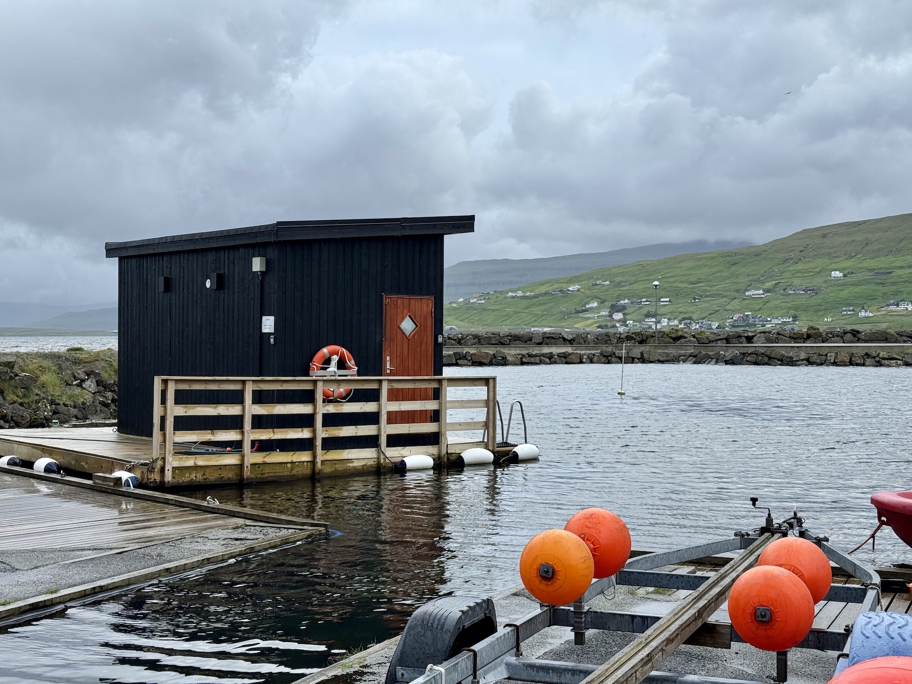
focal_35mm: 48
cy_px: 342
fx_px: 1265
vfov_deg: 30.3
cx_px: 456
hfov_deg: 39.7
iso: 64
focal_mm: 6.76
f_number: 1.78
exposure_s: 1/1339
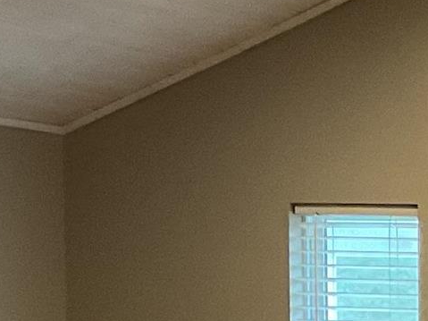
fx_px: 2299
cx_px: 889
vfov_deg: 7.7
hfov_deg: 9.8
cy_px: 574
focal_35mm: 186
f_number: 1.8
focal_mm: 3
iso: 125
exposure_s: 1/60
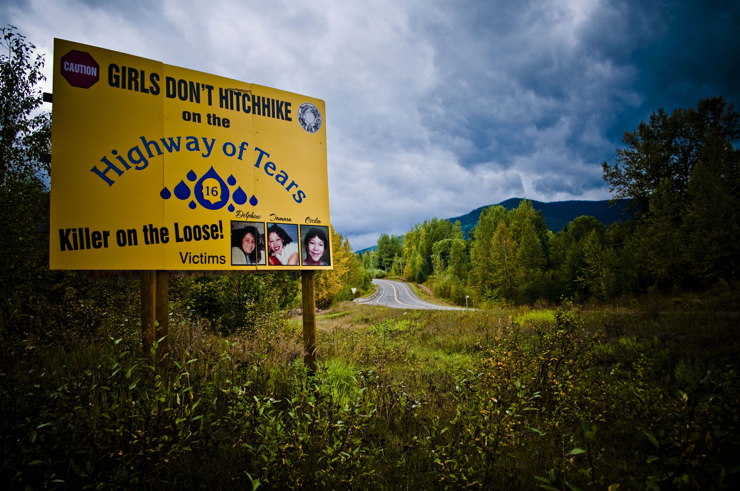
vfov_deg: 43.5
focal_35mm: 30
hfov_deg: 62.0
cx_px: 370
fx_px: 616
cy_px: 246
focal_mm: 20
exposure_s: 1/400
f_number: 5.6
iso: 200
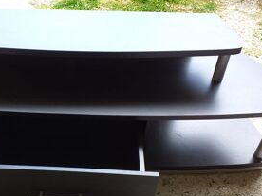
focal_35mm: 47
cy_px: 135
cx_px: 78
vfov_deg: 30.6
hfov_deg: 39.7
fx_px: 356
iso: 50
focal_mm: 3.6
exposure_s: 1/100
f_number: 1.9
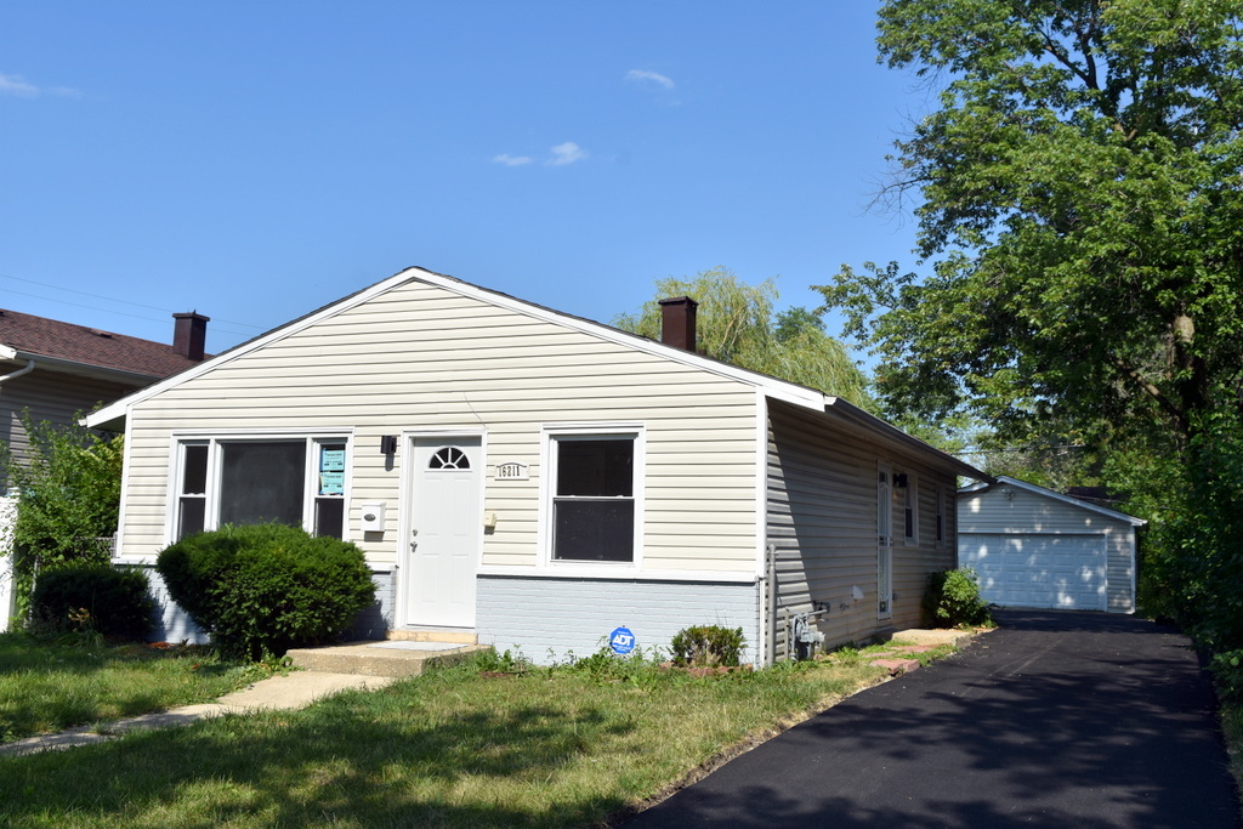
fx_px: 1243
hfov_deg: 53.1
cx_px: 622
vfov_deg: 36.9
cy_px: 414
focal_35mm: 36
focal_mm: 24
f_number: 8
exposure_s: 1/500
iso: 140
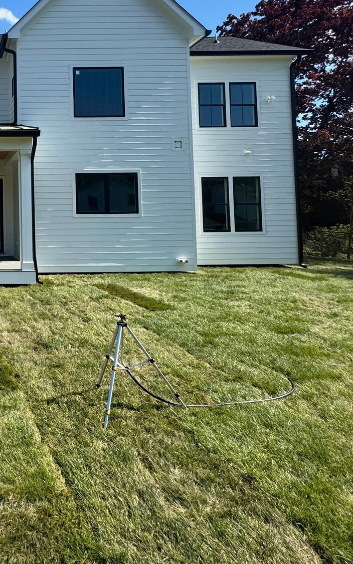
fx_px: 415
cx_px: -42
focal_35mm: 27
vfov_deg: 67.0
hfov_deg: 37.8
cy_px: 200
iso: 50
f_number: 2.2
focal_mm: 2.22
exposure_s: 1/1256
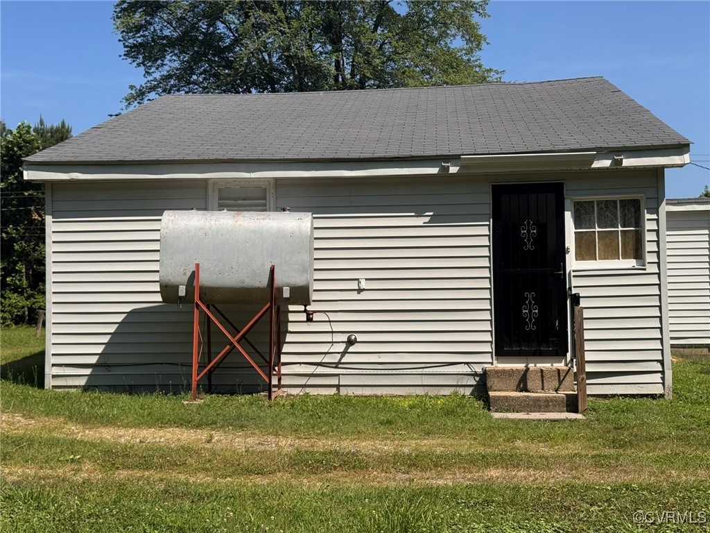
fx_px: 985
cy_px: 266
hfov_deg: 39.7
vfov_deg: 30.3
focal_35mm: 48
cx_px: 355
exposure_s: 1/5848
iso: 64
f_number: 1.78
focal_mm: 6.76
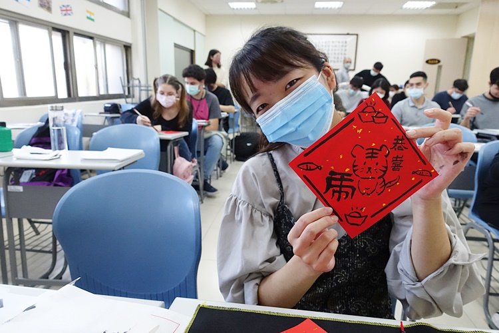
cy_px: 166
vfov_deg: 53.1
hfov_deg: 73.7
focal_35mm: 24
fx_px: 333
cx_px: 250
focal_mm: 8.8
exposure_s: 1/320
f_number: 3.2
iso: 1600
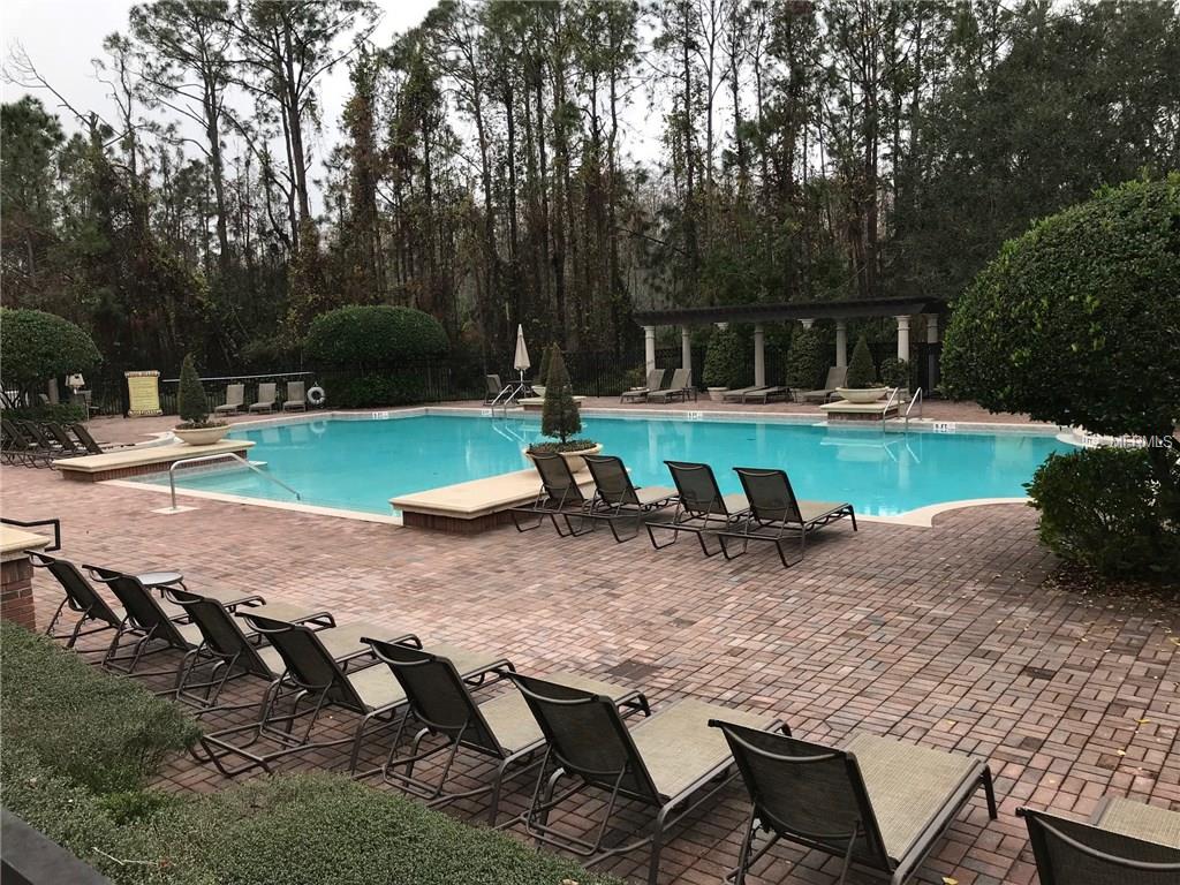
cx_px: 590
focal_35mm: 28
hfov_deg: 63.4
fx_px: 954
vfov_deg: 49.7
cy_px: 442
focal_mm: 3.99
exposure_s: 1/818
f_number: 1.8
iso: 20
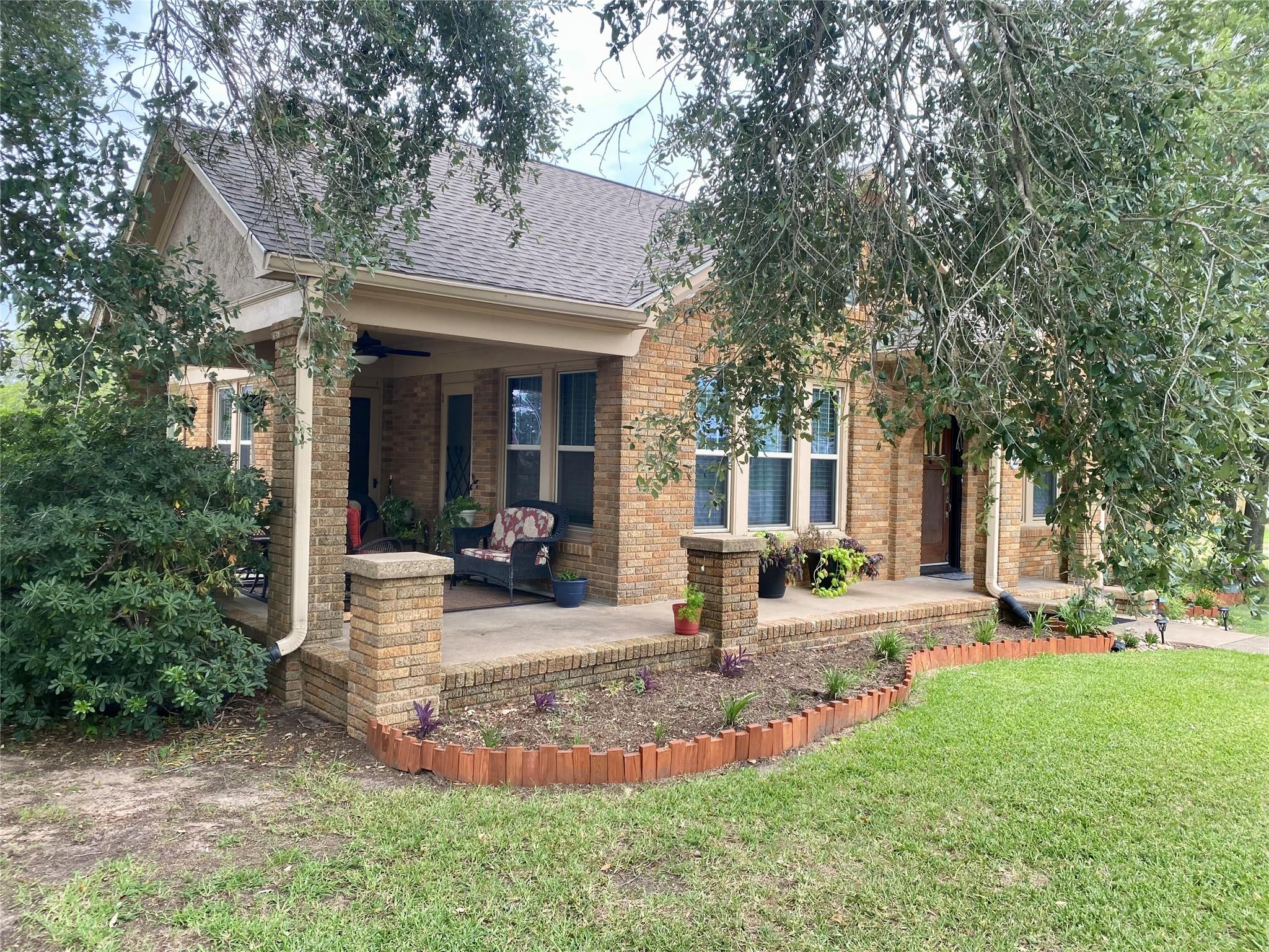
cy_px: 476
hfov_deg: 67.3
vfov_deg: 53.1
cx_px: 634
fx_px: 953
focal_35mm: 26
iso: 32
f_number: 1.8
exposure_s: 1/421
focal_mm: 4.25
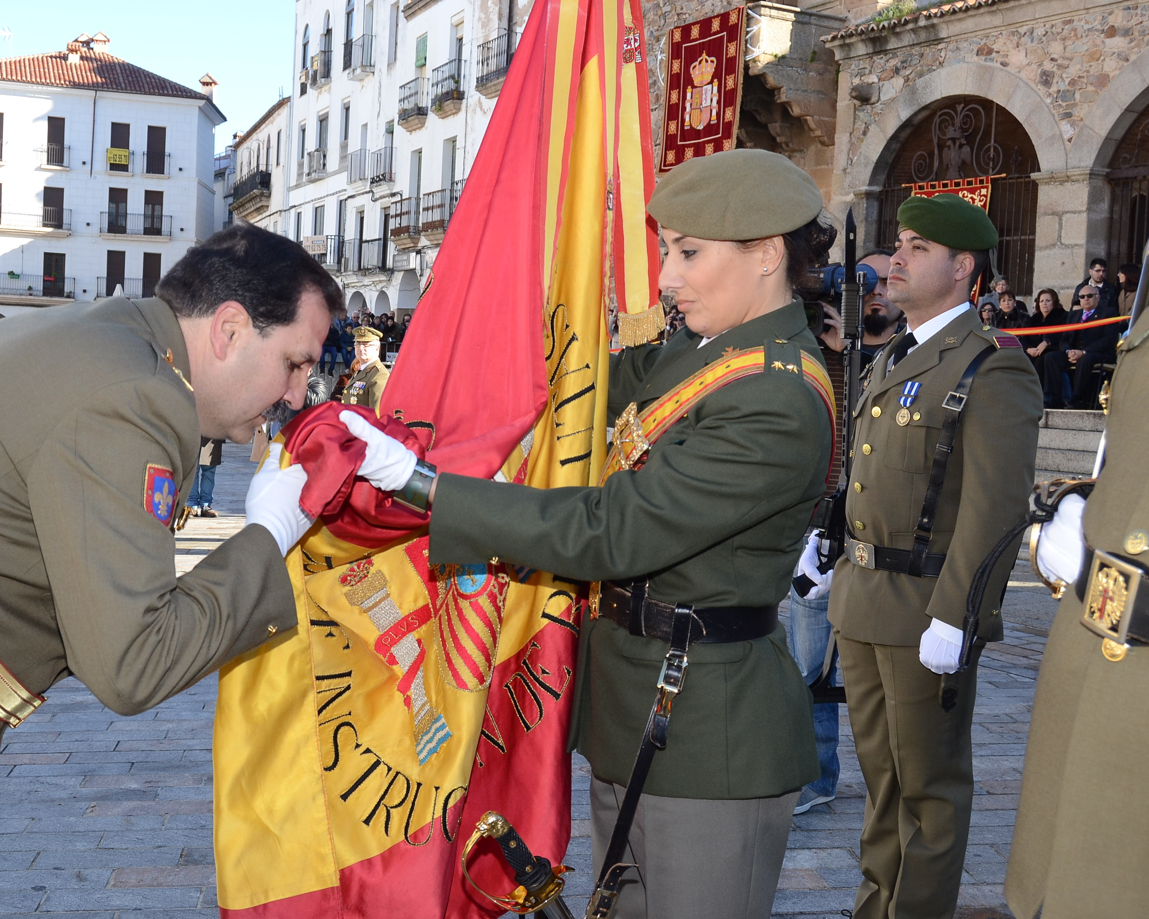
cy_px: 455
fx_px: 1394
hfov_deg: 44.5
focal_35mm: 41
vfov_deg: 36.5
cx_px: 453
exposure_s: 1/200
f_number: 7.1
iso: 200
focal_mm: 24
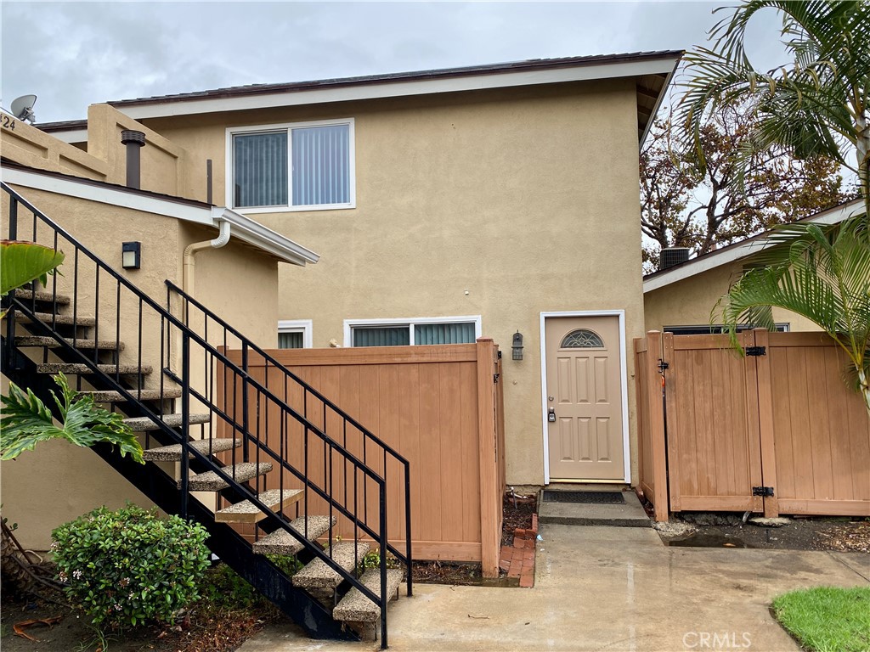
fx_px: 653
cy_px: 326
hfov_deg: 67.3
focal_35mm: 26
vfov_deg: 53.1
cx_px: 435
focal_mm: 4.25
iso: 40
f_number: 1.8
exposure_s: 1/122
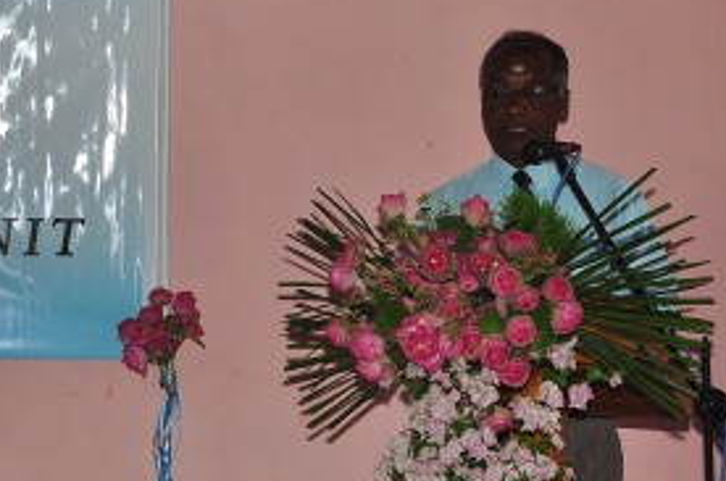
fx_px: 2297
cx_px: 26
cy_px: 297
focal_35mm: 114
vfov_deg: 12.0
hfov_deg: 17.6
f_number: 7.1
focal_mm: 35
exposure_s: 1/160
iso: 320
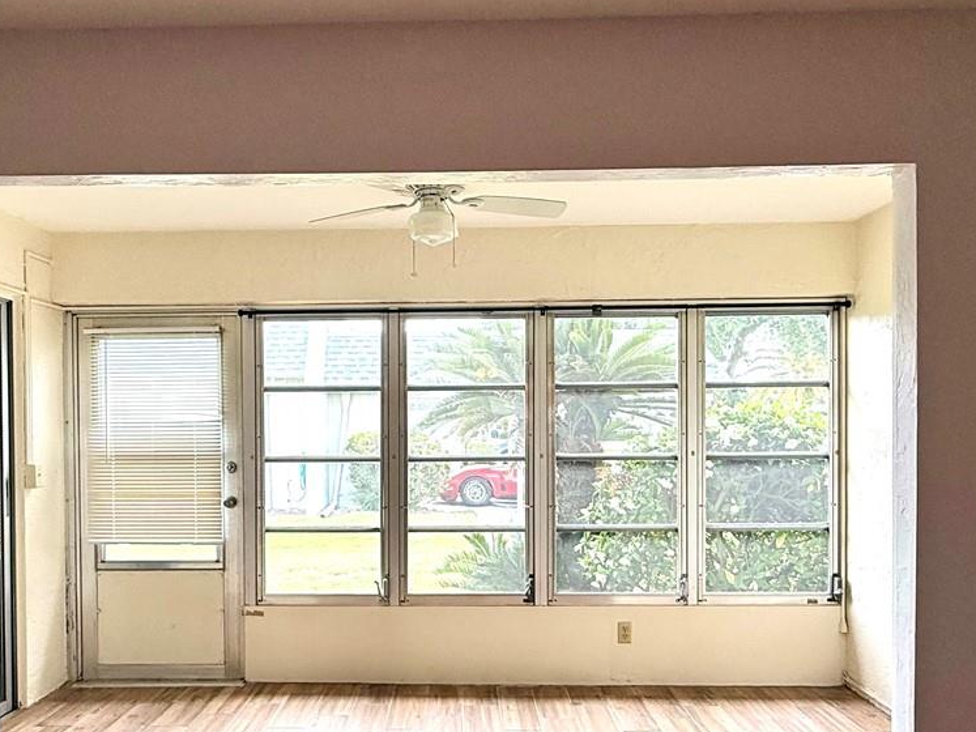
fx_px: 846
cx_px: 444
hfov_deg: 59.9
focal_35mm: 30
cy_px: 438
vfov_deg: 46.5
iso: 64
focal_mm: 2.22
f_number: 2.2
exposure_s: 1/100
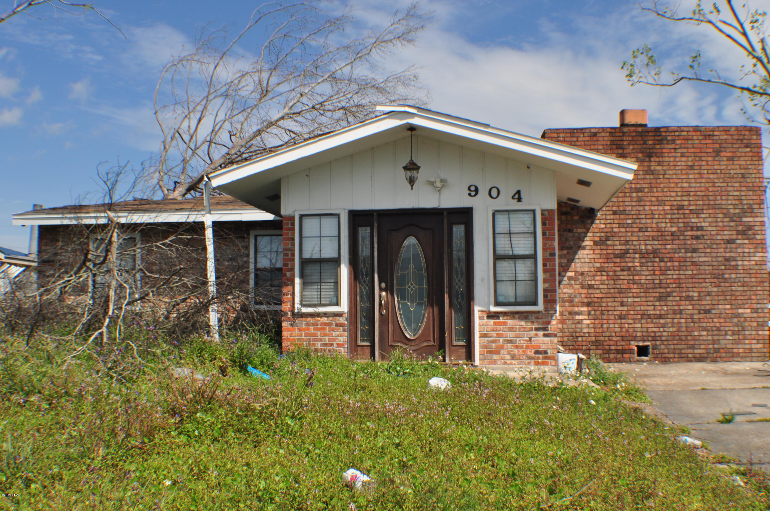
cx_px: 385
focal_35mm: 45
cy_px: 256
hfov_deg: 43.7
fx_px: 961
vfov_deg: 29.8
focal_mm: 30
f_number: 14
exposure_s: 1/200
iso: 200
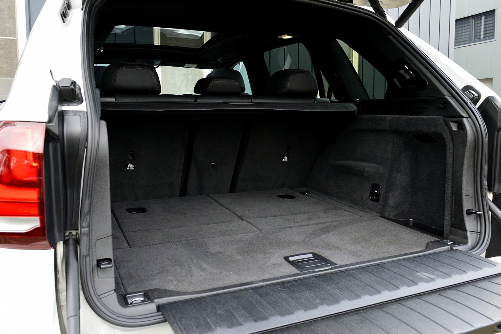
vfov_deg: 43.6
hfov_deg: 61.9
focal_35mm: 30
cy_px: 167
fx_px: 417
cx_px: 250
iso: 800
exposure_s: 1/60
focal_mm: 20
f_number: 6.3
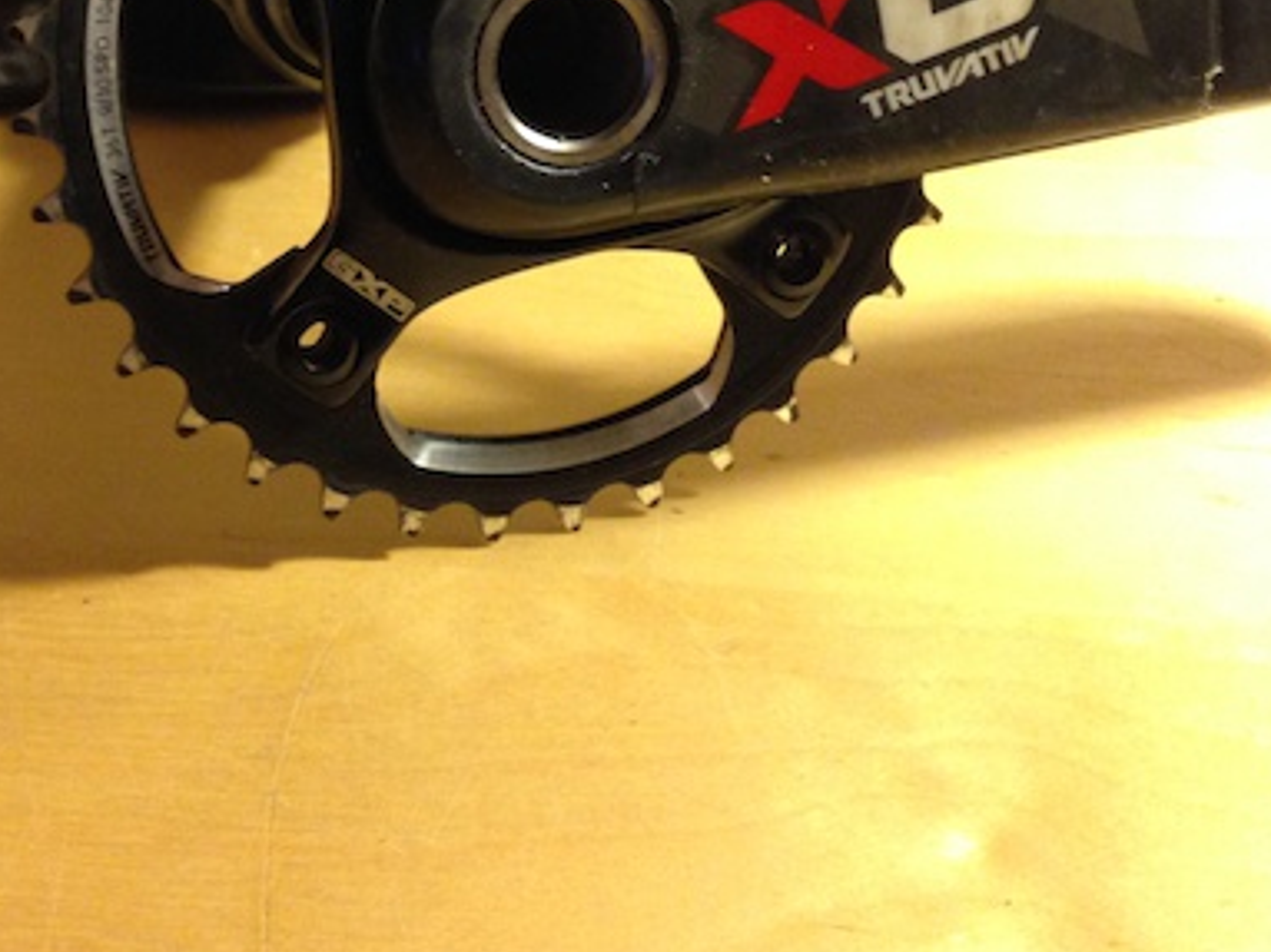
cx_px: 455
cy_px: 46
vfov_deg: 20.7
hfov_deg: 28.0
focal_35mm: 69
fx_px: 2533
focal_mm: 4.12
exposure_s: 1/20
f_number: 2.4
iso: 200
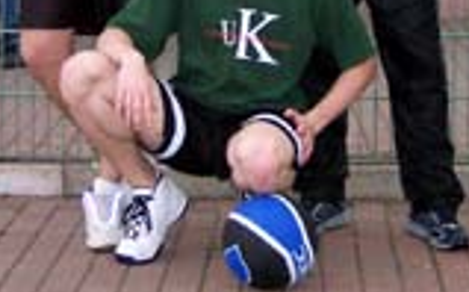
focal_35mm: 114
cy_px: -83
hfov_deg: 18.3
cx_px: 298
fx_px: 1456
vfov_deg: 11.2
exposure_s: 1/350
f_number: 2.8
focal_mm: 8
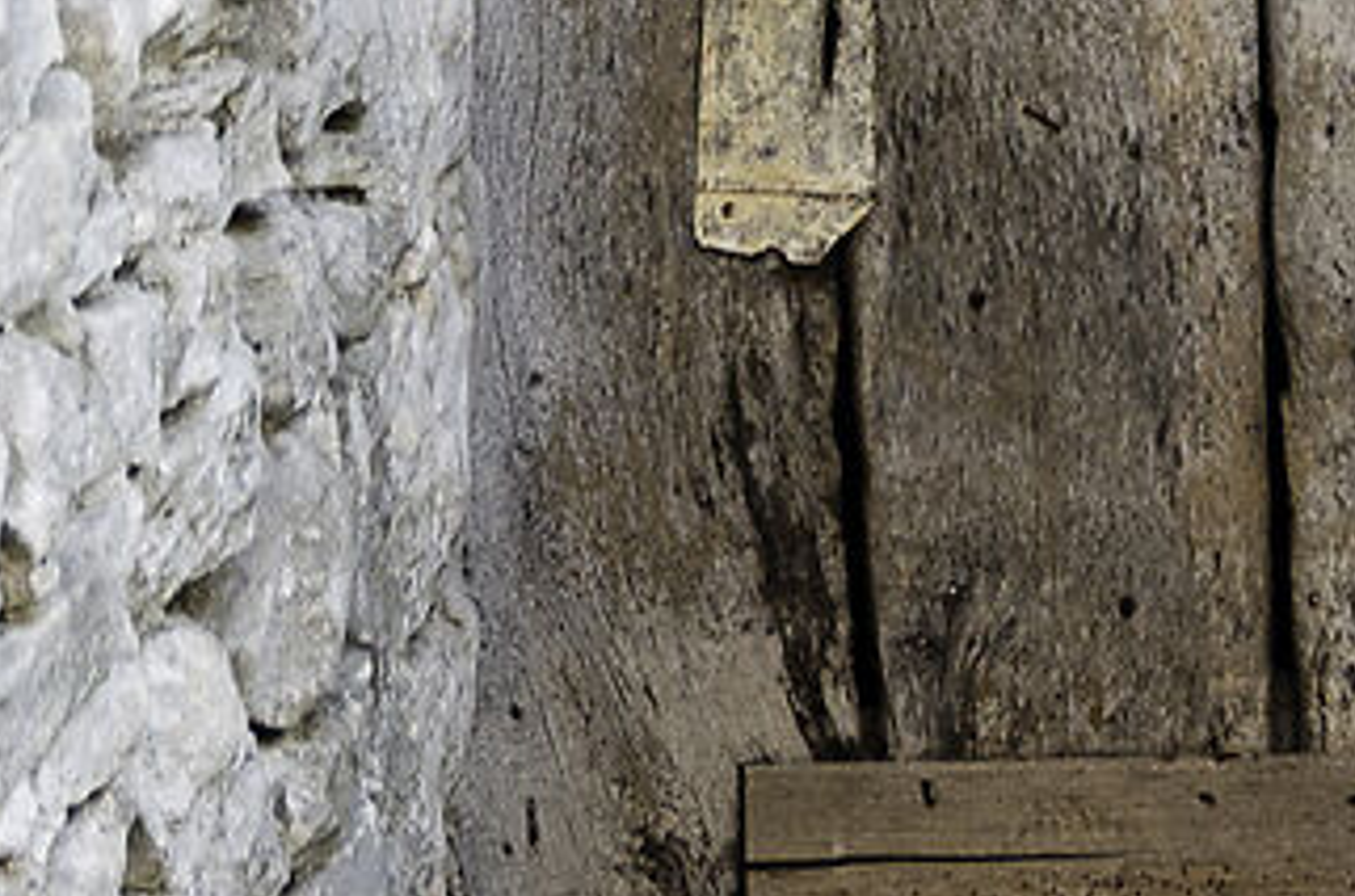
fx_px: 9236
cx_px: 551
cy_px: -1068
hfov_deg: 8.4
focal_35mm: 246
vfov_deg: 5.4
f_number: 5.6
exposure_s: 1/30
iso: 100
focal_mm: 22
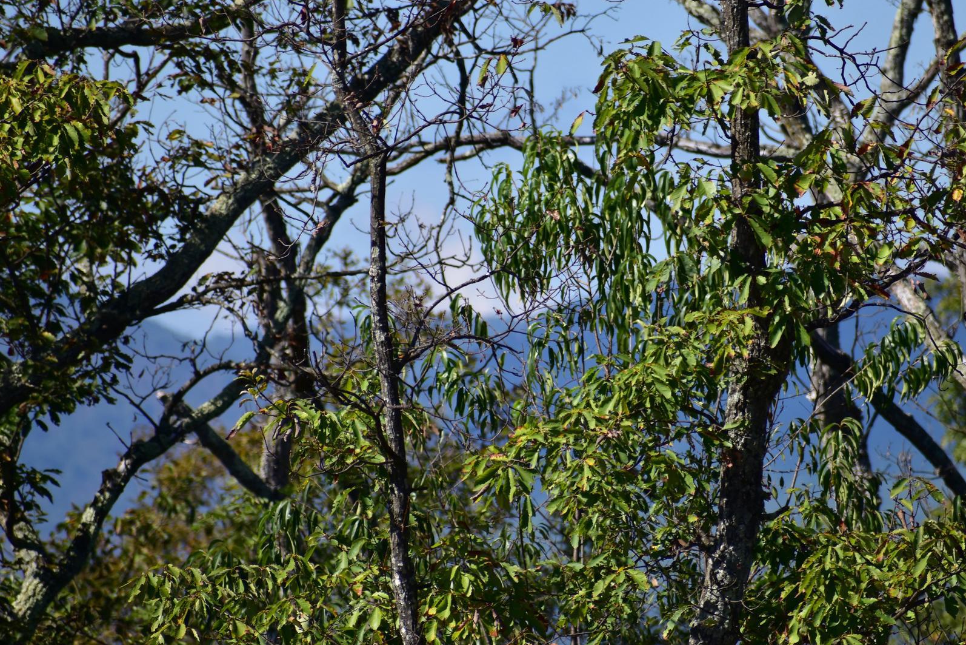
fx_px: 15510
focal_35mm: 578
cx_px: 533
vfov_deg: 2.4
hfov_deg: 3.6
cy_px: 335
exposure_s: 1/800
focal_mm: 300
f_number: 6.3
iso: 200
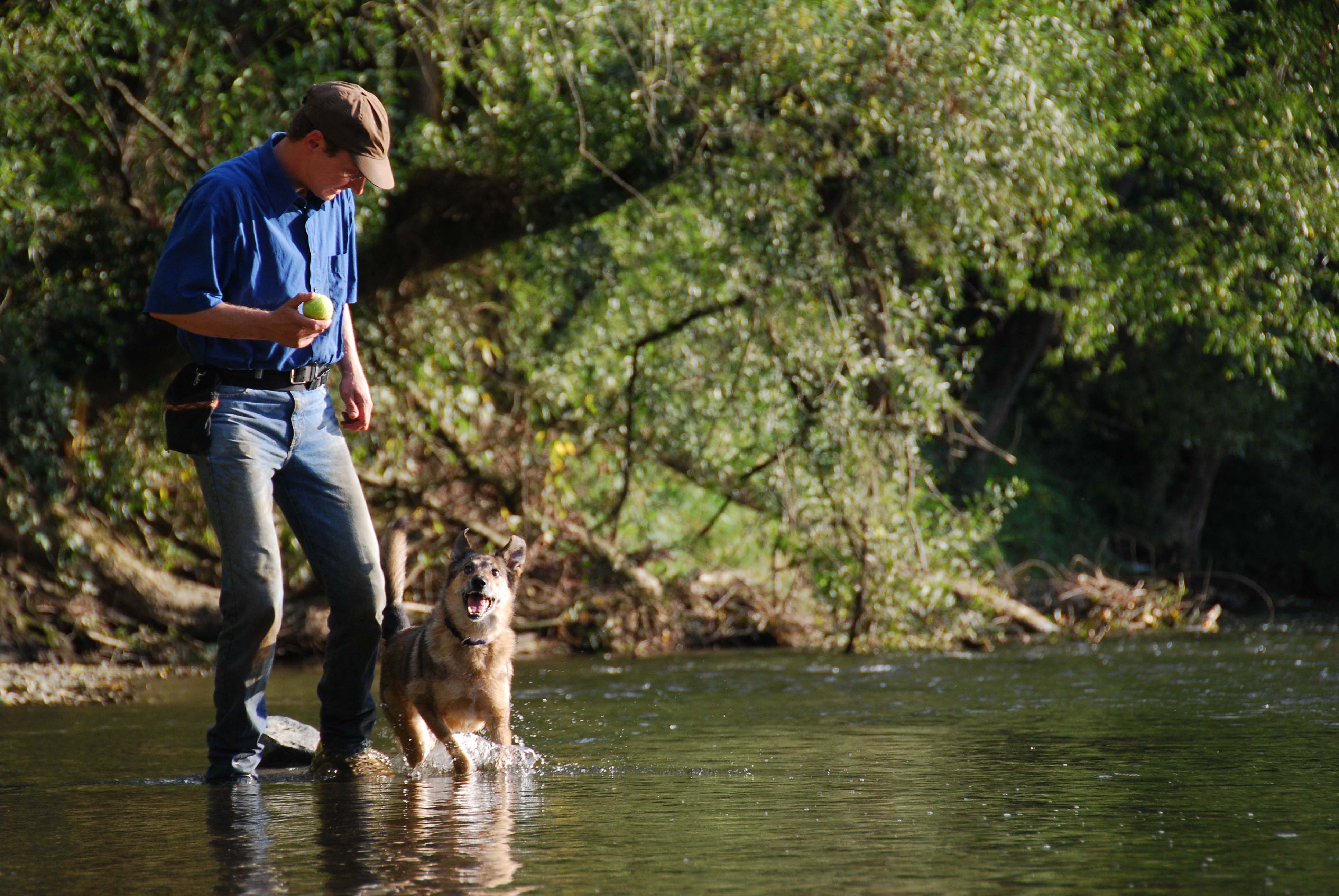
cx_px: 670
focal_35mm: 225
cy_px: 448
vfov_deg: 6.1
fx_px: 8379
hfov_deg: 9.1
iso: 400
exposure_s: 1/500
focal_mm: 150
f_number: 5.6
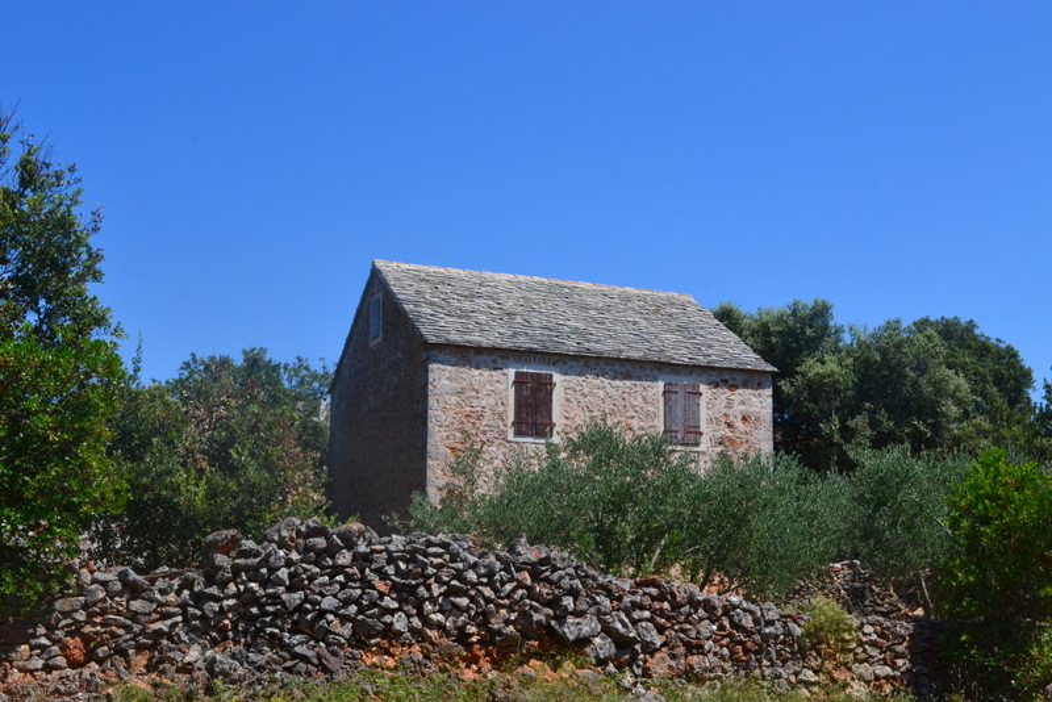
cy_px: 351
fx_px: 1315
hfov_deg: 43.6
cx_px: 526
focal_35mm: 45
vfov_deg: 29.9
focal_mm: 30
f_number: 11
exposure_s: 1/400
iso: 400
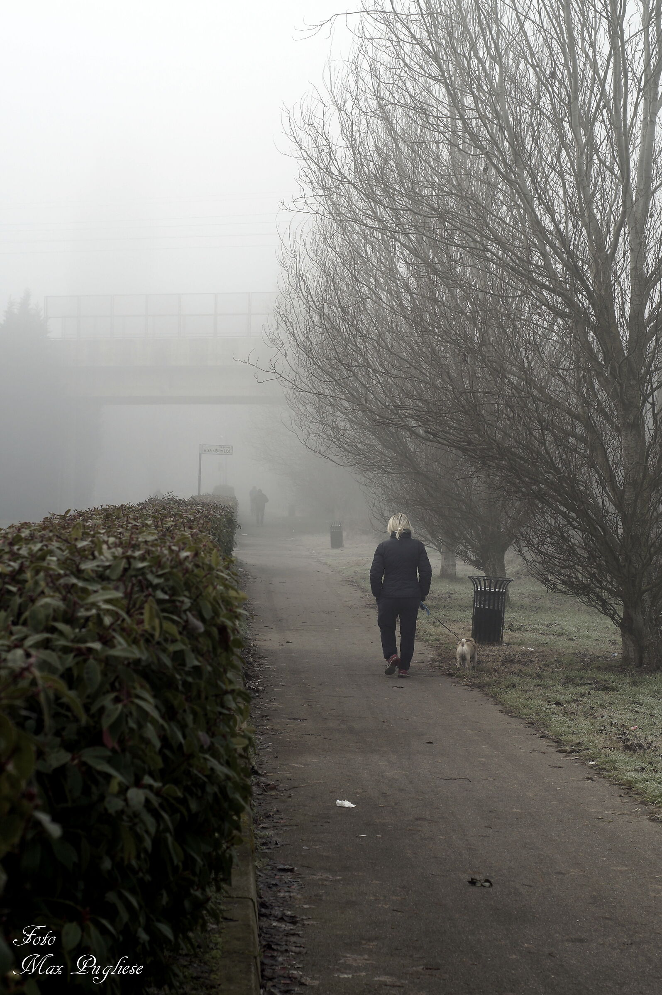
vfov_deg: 27.0
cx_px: 331
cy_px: 498
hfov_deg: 18.1
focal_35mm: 75
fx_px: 2073
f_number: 6.3
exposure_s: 1/200
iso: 100
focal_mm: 50
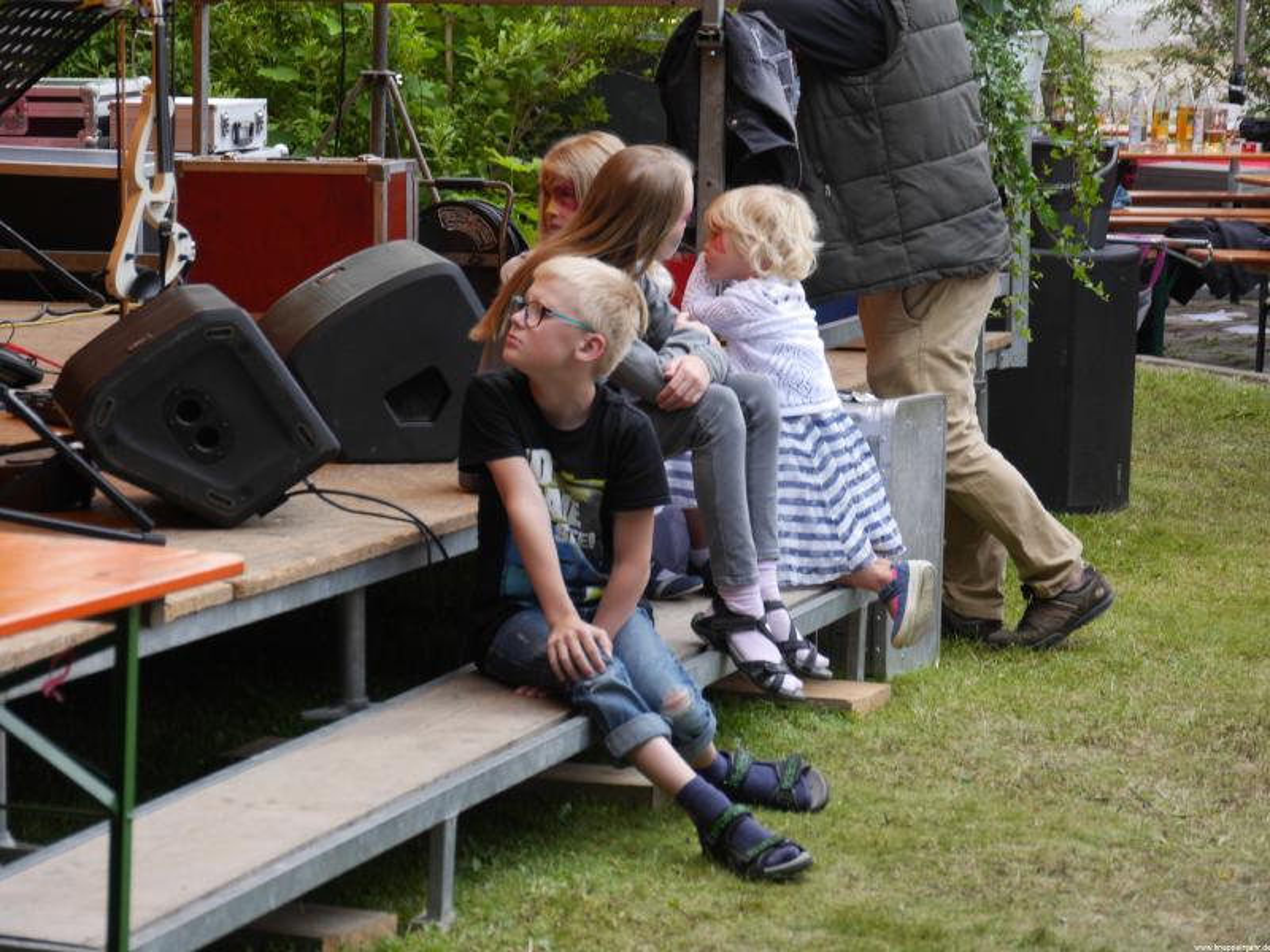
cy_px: 476
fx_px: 5356
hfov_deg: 13.5
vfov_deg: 10.2
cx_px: 635
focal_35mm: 146
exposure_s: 1/160
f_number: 5.8
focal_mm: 73
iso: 320
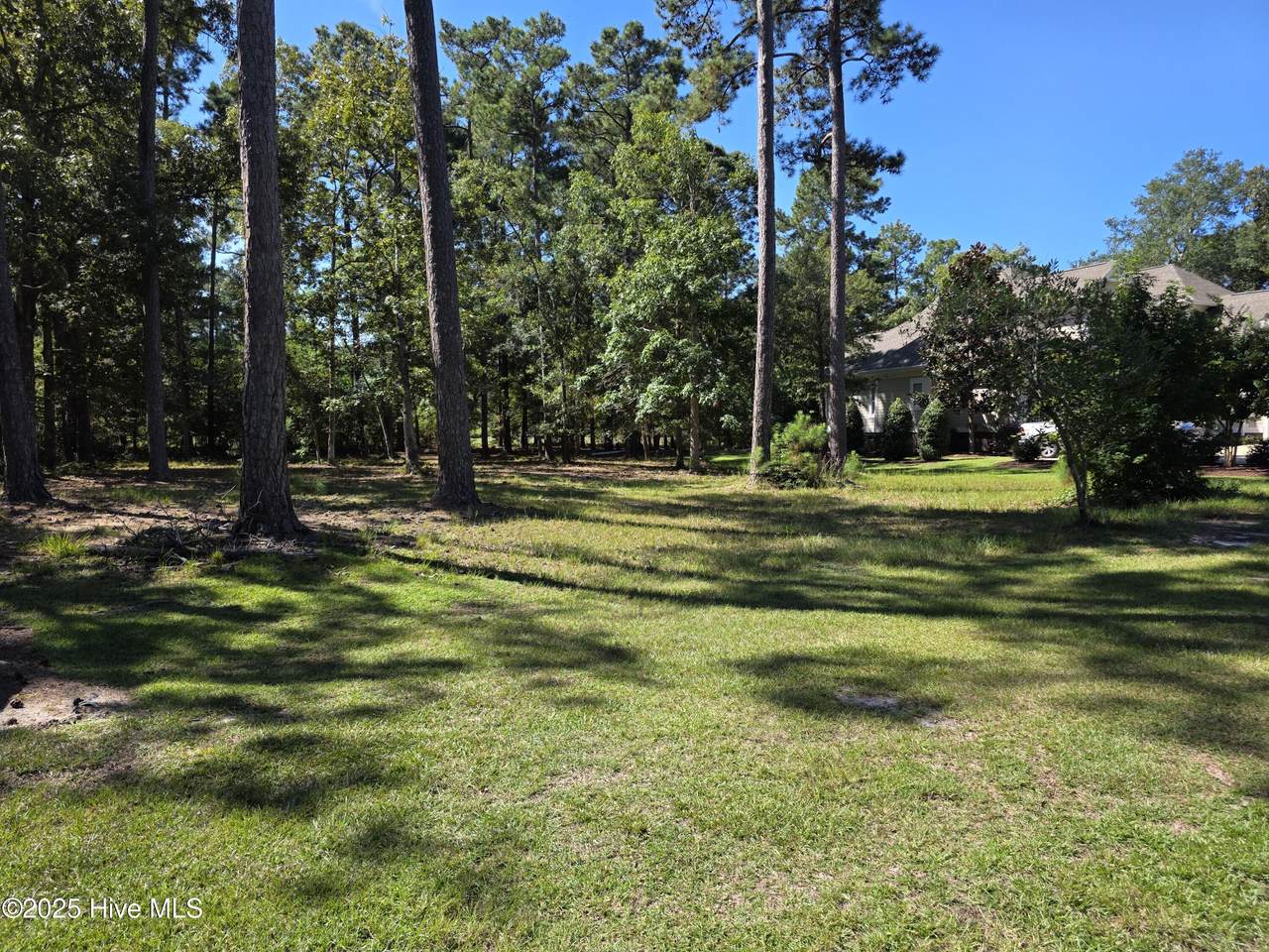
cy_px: 476
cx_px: 634
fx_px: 843
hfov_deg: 73.9
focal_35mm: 23
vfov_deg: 58.9
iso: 80
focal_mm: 6.3
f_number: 1.7
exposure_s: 1/2410
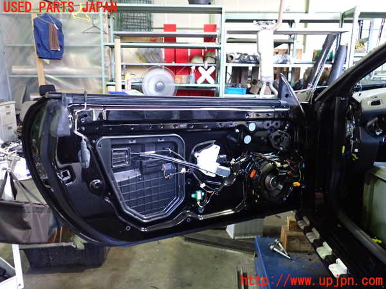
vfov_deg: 46.8
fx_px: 335
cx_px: 193
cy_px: 144
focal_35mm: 30
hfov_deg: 60.0
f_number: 2.3
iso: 640
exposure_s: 1/30
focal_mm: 5.4
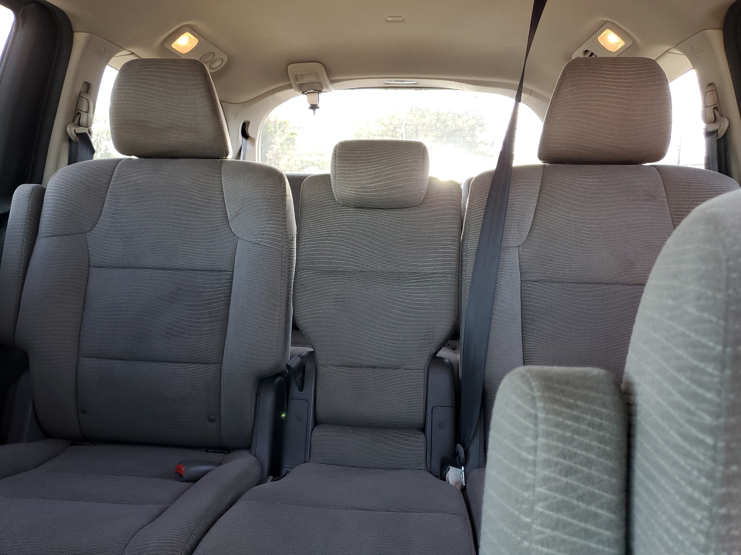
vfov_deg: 53.1
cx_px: 370
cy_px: 278
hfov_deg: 67.3
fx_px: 557
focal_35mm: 26
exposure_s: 1/60.2
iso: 73
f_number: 1.5
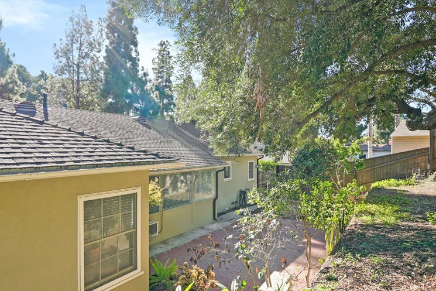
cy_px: 194
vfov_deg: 56.0
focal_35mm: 22
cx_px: 204
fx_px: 266
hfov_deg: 78.5
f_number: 7.1
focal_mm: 16
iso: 100
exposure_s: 1/125
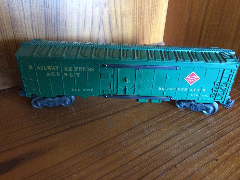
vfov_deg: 46.8
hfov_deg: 60.0
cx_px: 120
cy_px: 90
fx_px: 208
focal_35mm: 30
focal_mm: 4.12
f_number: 2.2
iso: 320
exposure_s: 1/30
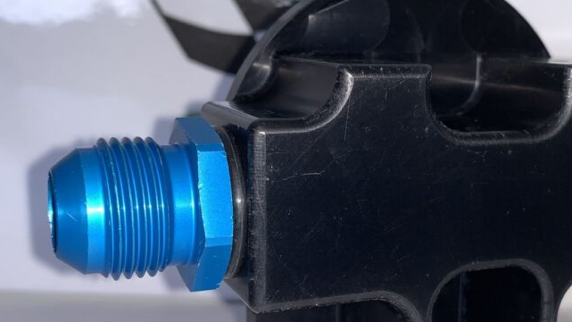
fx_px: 804
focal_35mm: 53
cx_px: 368
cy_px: 212
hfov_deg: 38.8
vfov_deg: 22.6
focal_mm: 4.25
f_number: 1.8
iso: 25
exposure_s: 1/121
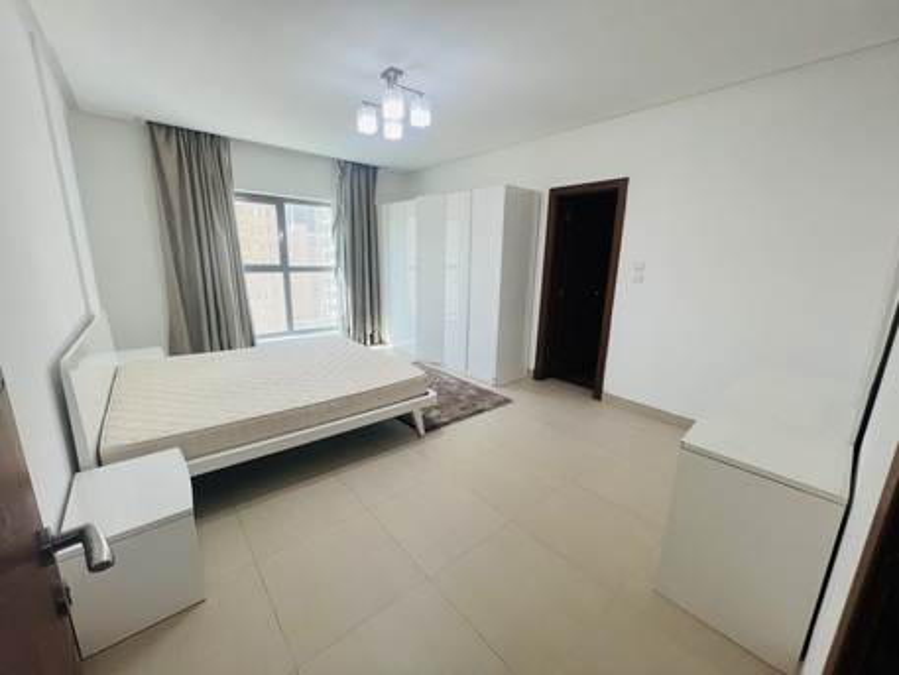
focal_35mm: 13
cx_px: 450
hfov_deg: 106.2
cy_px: 338
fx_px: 338
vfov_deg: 89.9
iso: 80
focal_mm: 1.57
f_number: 1.8
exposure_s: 1/100
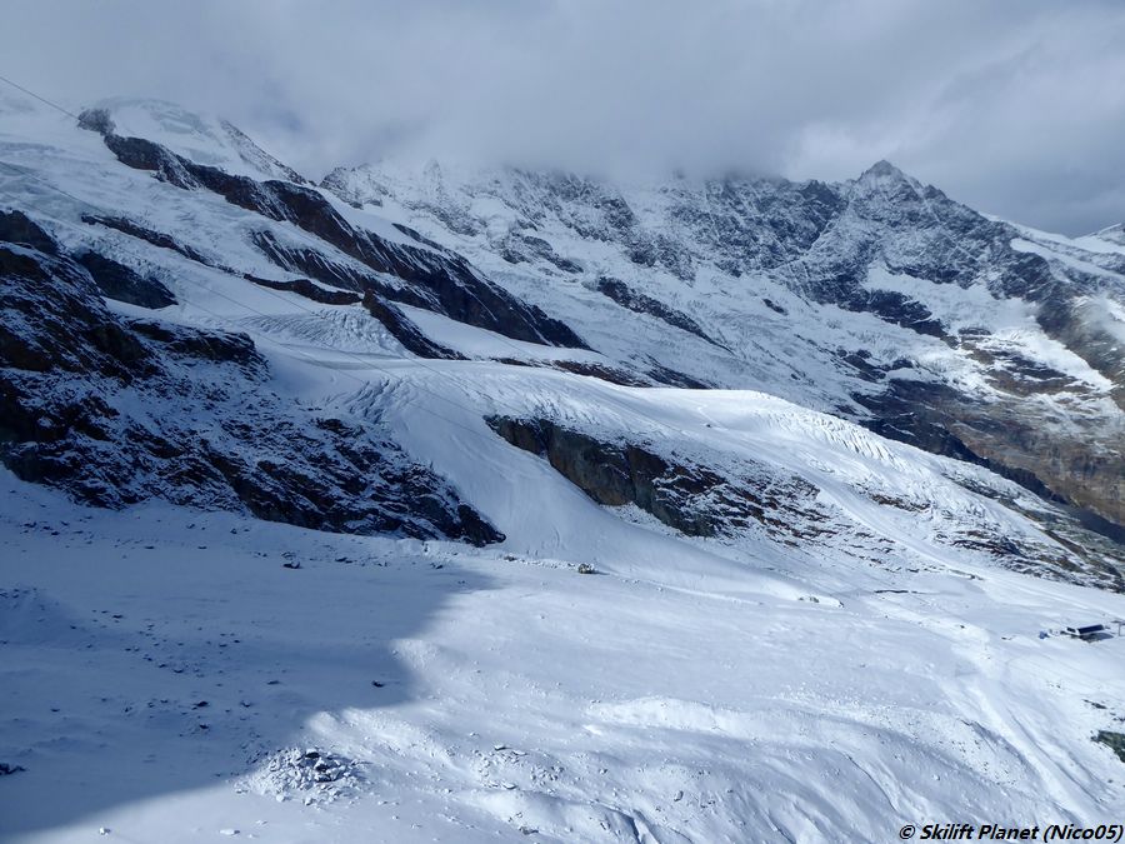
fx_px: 812
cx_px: 562
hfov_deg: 69.4
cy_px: 422
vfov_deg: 54.9
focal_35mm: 25
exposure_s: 1/1600
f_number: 4
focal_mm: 4.3
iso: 80
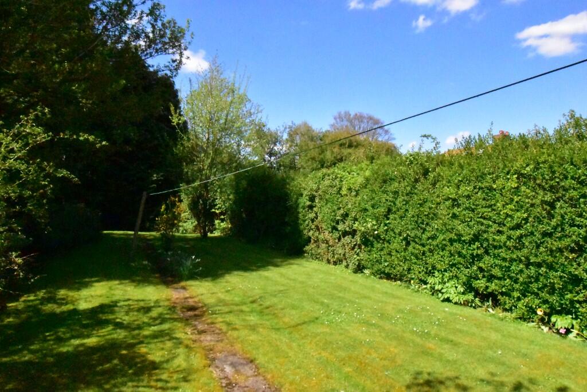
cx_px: 294
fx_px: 367
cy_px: 196
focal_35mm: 22
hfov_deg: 77.3
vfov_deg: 56.2
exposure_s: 1/3200
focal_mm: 15
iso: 25600
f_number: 25
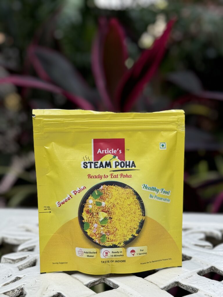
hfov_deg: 30.3
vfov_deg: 39.7
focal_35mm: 48
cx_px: 112
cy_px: 148
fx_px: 412
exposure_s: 1/407
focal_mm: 6.76
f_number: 1.78
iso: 64
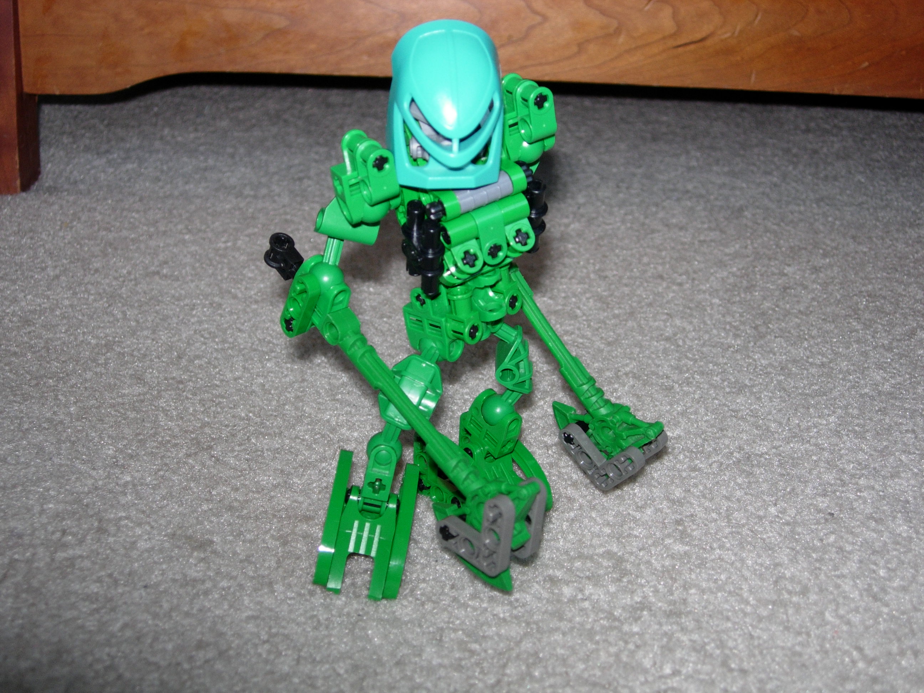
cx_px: 462
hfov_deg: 37.5
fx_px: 1361
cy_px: 346
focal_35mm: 51
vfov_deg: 28.6
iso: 79
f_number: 3.2
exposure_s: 1/64
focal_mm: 10.6
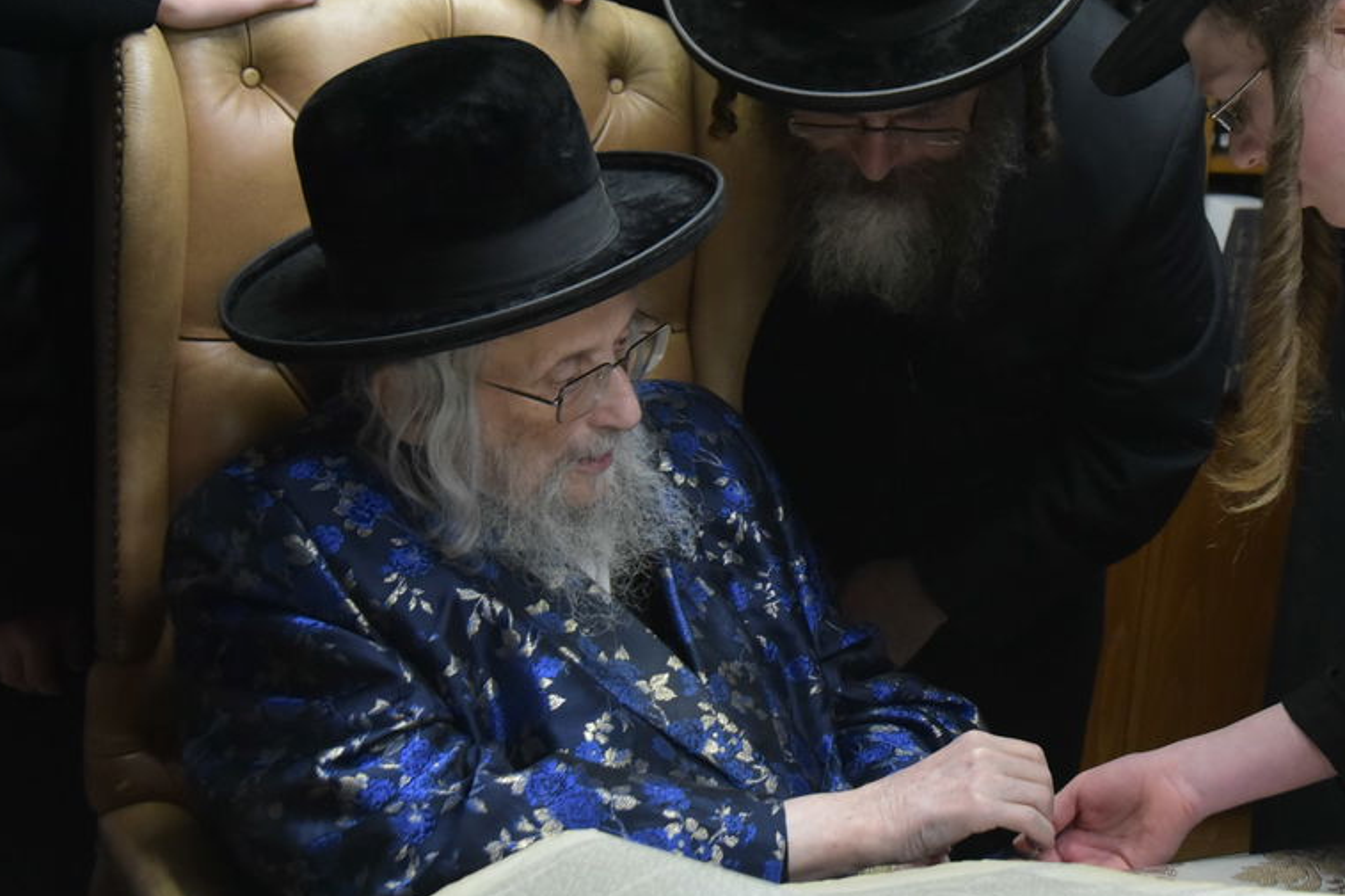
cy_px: 284
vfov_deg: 18.3
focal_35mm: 74
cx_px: 1142
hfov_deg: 26.7
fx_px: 2763
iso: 3200
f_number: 5.6
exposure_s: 1/200
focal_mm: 40
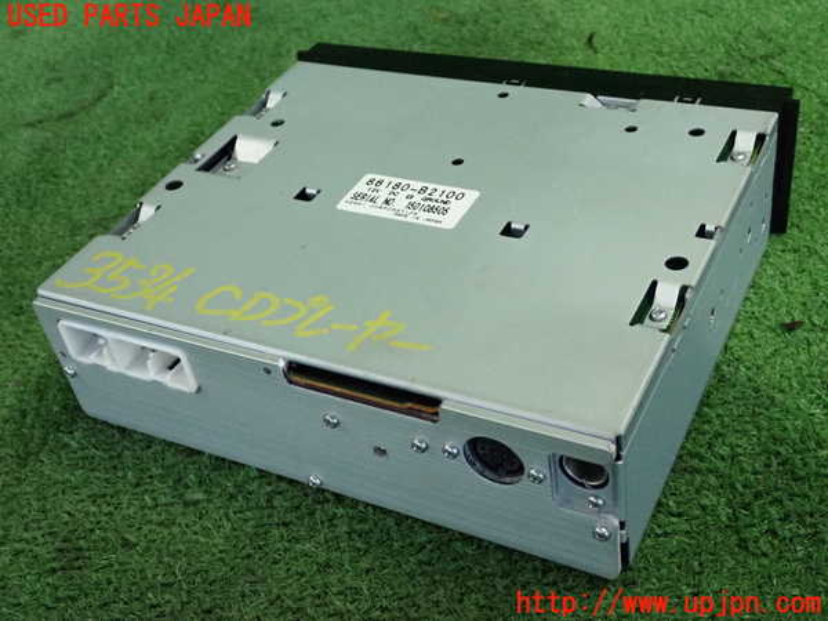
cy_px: 310
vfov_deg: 32.9
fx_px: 1052
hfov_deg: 42.9
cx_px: 414
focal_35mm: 44
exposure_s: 1/125
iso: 1250
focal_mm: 7.84
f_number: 2.9
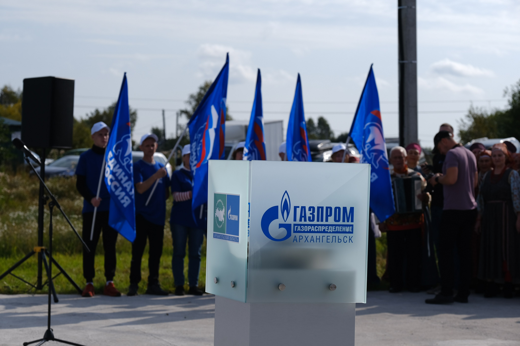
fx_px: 1546
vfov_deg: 12.8
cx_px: 260
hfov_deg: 19.1
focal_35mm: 107
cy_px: 173
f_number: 6.4
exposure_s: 1/480
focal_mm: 71.5
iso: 80
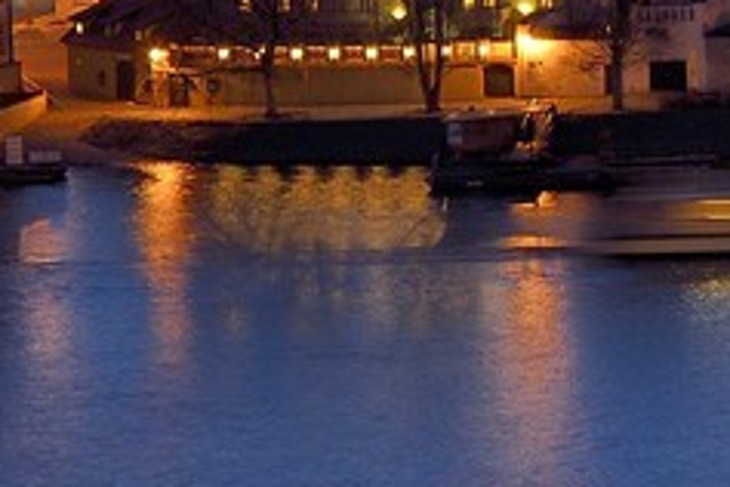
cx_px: 2390
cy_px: 12
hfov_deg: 7.9
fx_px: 4380
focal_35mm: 216
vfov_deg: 6.3
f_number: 9
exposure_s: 2
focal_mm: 32
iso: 400
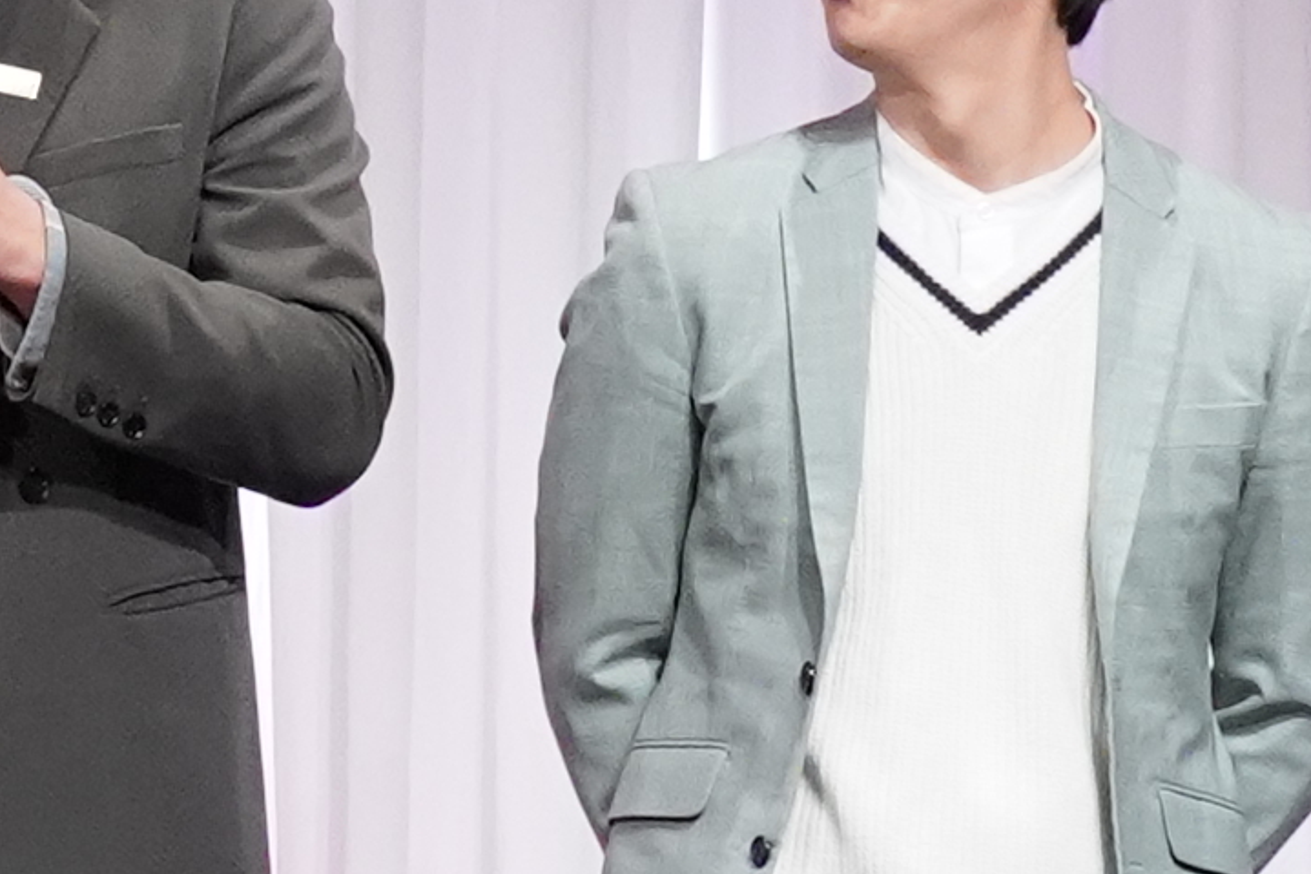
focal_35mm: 345
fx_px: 12560
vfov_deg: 4.0
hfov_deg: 5.9
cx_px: -631
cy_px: 673
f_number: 5.6
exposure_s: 1/200
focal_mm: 42
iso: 5000
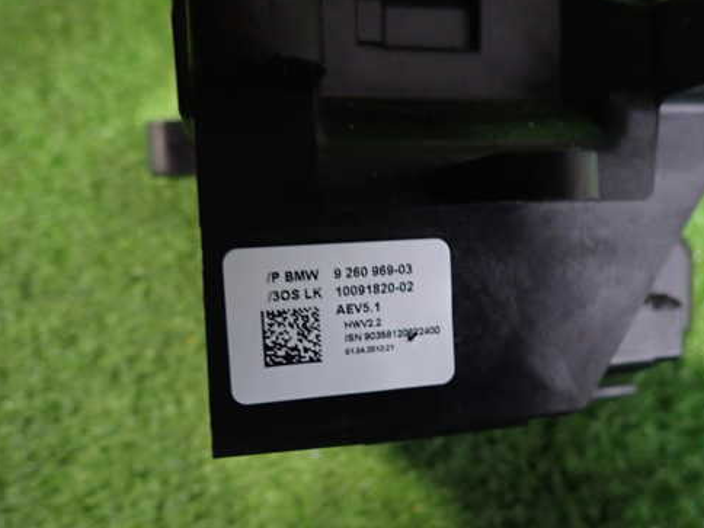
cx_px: 383
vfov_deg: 45.4
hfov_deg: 58.3
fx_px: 630
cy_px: 287
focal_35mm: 31
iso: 800
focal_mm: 4.5
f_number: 2
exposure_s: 1/30
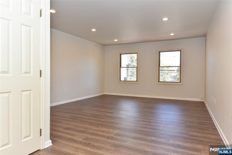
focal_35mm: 24
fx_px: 155
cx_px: 116
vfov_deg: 53.1
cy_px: 78
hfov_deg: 73.7
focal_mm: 24
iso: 640
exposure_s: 1/125
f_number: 5.6
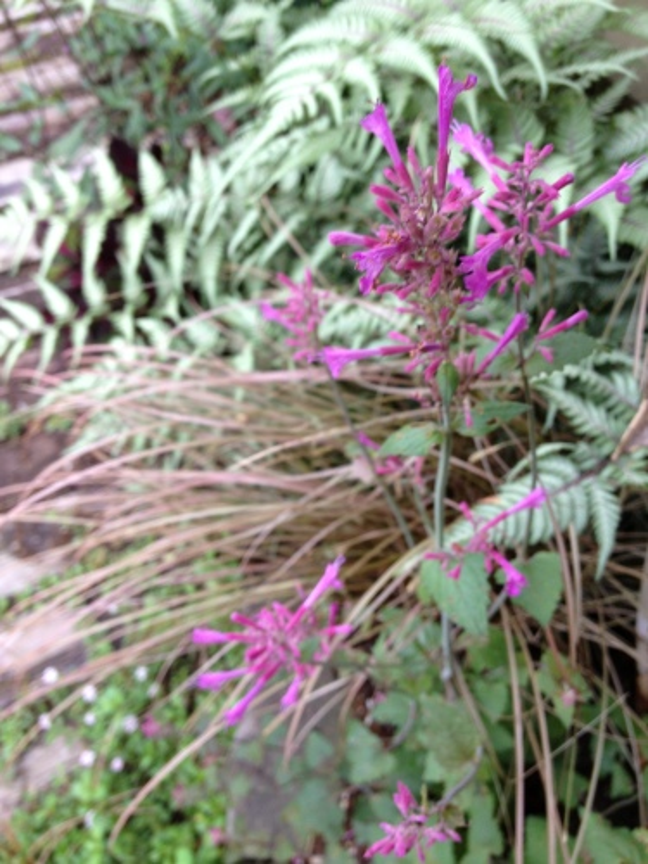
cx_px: 324
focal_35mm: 35
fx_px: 874
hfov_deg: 40.7
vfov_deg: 52.6
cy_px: 432
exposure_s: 1/40
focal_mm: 4.28
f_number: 2.4
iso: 64
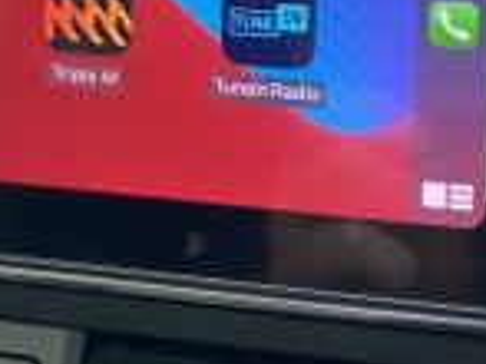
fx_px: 1192
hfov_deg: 22.3
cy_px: -99
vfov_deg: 16.5
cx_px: 23
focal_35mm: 85
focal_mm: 4.25
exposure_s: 1/160
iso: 50
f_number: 1.8
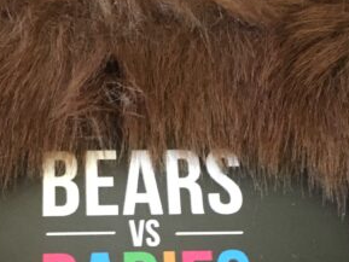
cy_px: 254
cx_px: 145
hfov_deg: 25.3
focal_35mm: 77
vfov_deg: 18.7
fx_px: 777
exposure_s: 1/15
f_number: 2.2
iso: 400
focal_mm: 4.15
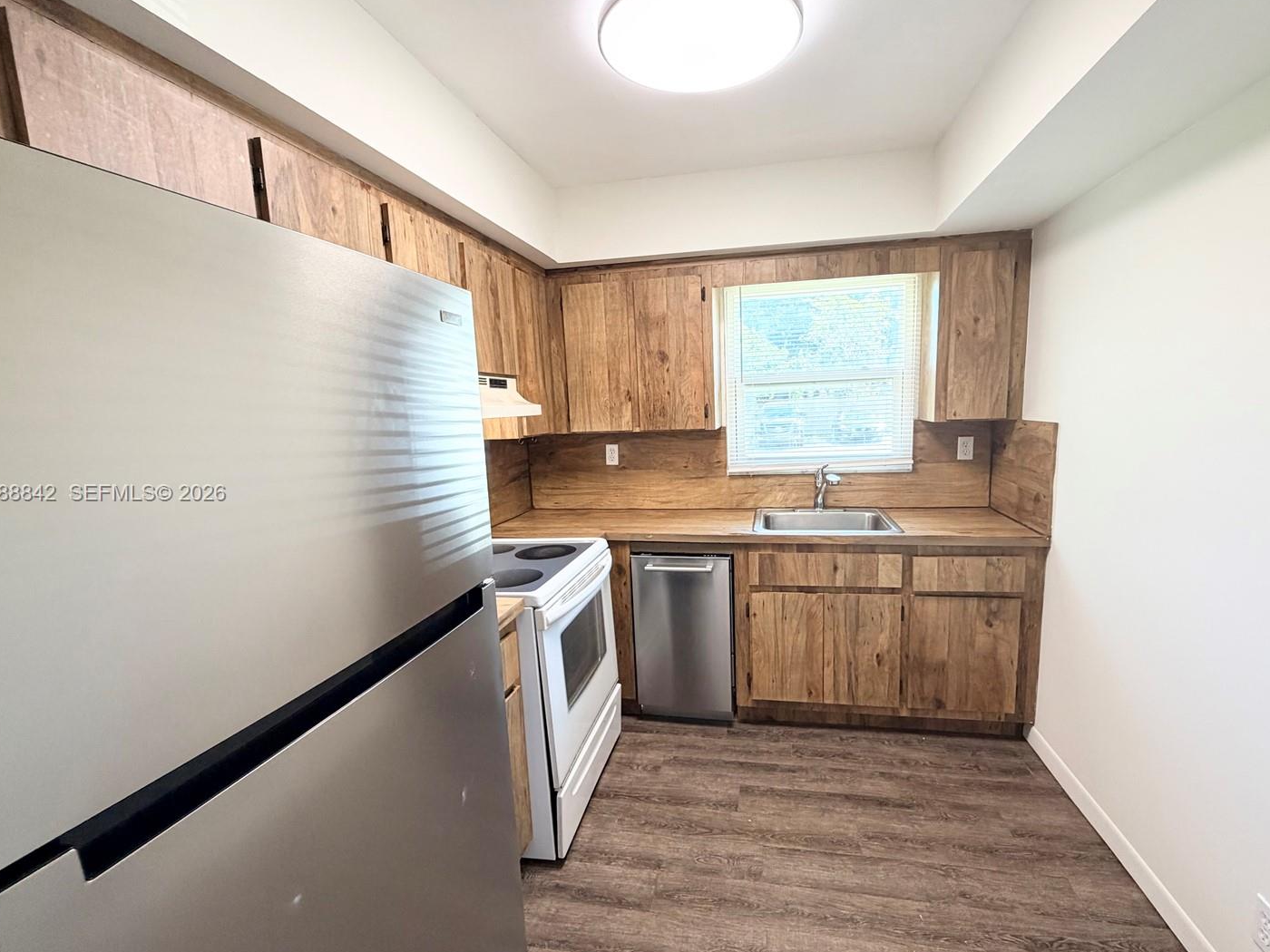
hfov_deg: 94.4
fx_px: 587
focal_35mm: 16
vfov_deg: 78.1
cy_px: 494
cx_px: 669
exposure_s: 1/60
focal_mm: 2.22
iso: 160
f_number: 2.2
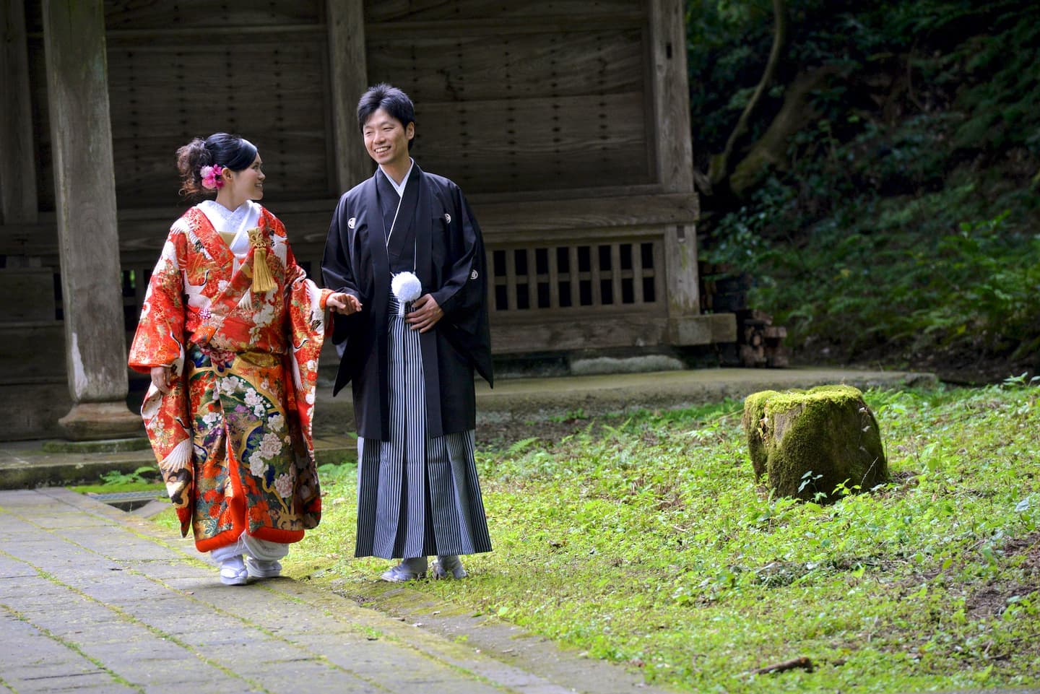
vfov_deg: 6.9
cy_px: 347
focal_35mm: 200
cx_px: 520
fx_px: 5779
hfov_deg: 10.3
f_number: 5.6
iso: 2000
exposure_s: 1/500
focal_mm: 200
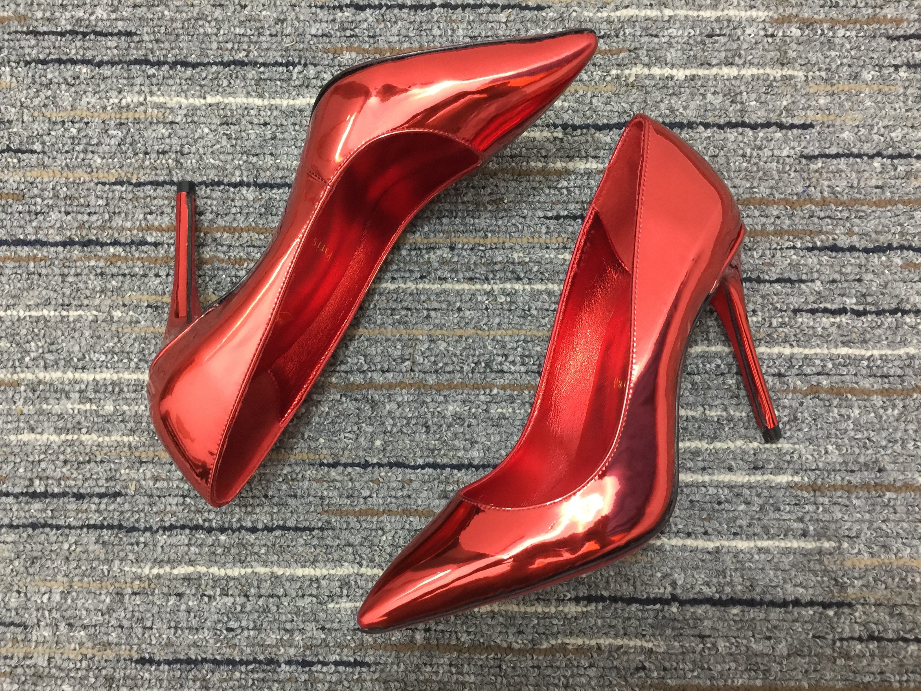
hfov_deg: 61.7
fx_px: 772
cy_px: 346
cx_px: 460
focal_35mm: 29
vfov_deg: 48.2
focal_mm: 4.15
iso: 125
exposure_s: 1/17
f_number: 2.2
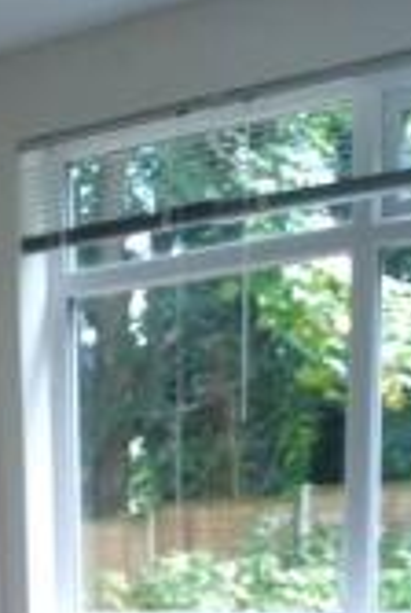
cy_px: 740
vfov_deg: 24.1
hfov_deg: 17.1
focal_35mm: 76
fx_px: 1296
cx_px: -103
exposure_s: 1/33.3
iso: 380
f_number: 2
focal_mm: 3.44
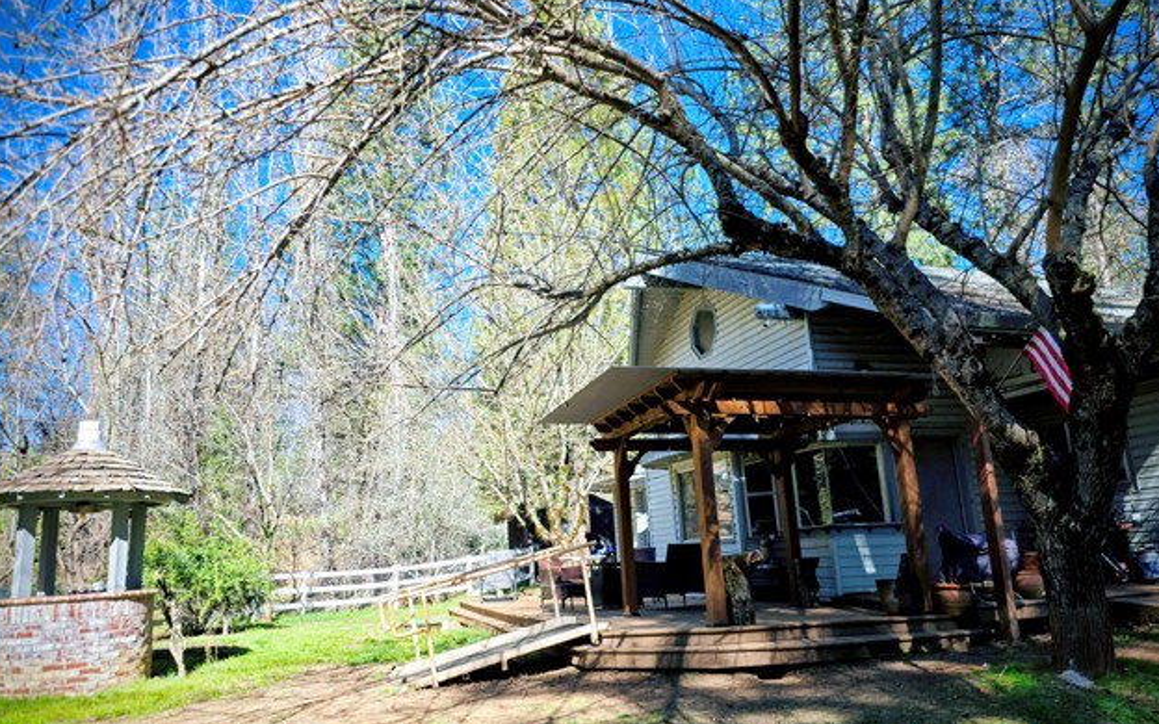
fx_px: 790
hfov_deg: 72.5
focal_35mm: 25
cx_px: 578
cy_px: 395
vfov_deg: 49.2
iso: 80
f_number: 1.7
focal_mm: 6.25
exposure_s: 1/1714
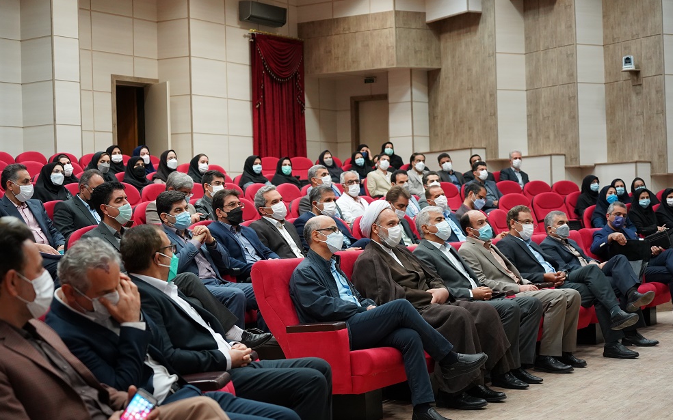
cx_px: 336
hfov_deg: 35.1
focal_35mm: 58
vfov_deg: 22.4
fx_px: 1064
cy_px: 212
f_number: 4
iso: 4000
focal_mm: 56
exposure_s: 1/160
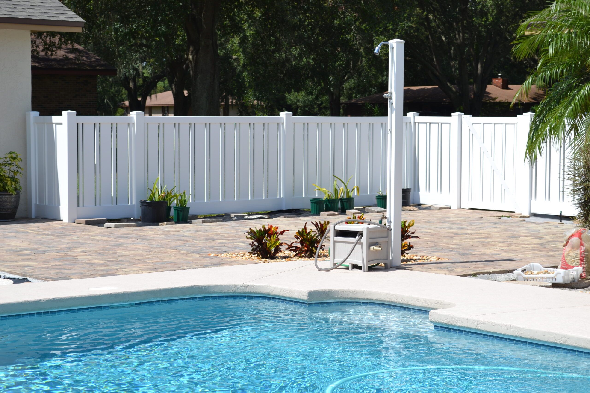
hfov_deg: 24.6
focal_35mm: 82
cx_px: 295
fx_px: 1352
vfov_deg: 16.6
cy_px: 196
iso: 100
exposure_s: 1/320
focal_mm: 55
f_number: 8
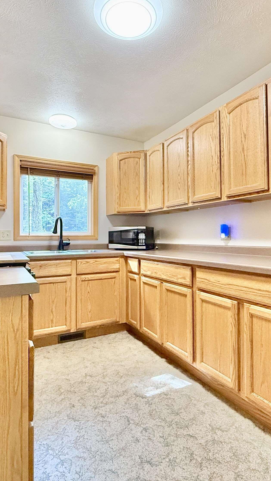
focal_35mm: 21
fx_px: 268
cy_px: 233
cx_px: 145
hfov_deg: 53.6
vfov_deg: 83.8
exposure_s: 1/120
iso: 400
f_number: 2.2
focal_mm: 2.22
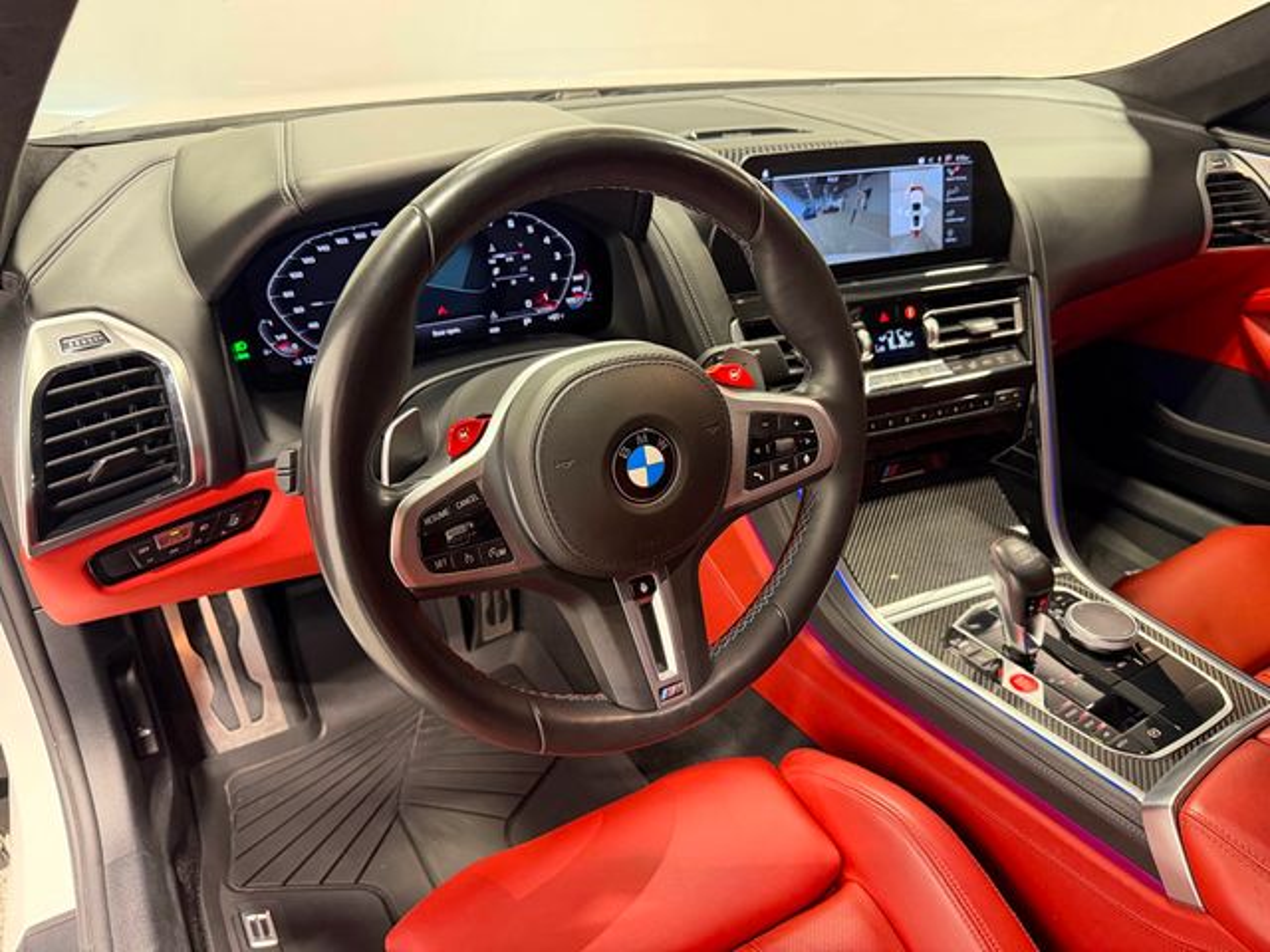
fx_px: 881
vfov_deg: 56.8
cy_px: 476
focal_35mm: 24
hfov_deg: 71.6
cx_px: 635
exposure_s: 1/60
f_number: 1.78
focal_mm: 6.76
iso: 640
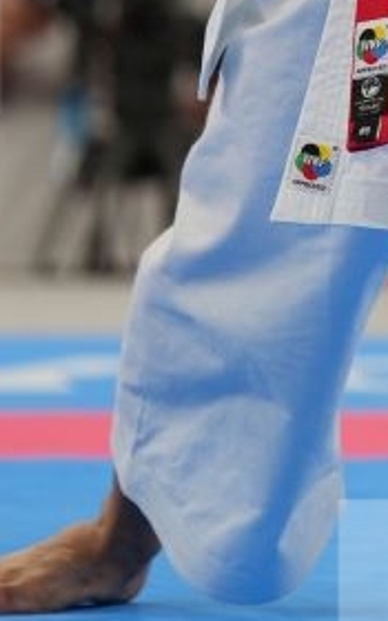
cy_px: -86
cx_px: 545
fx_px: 14110
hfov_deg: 1.6
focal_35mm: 834
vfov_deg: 2.5
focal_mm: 191
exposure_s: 1/500
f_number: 2.8
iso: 250
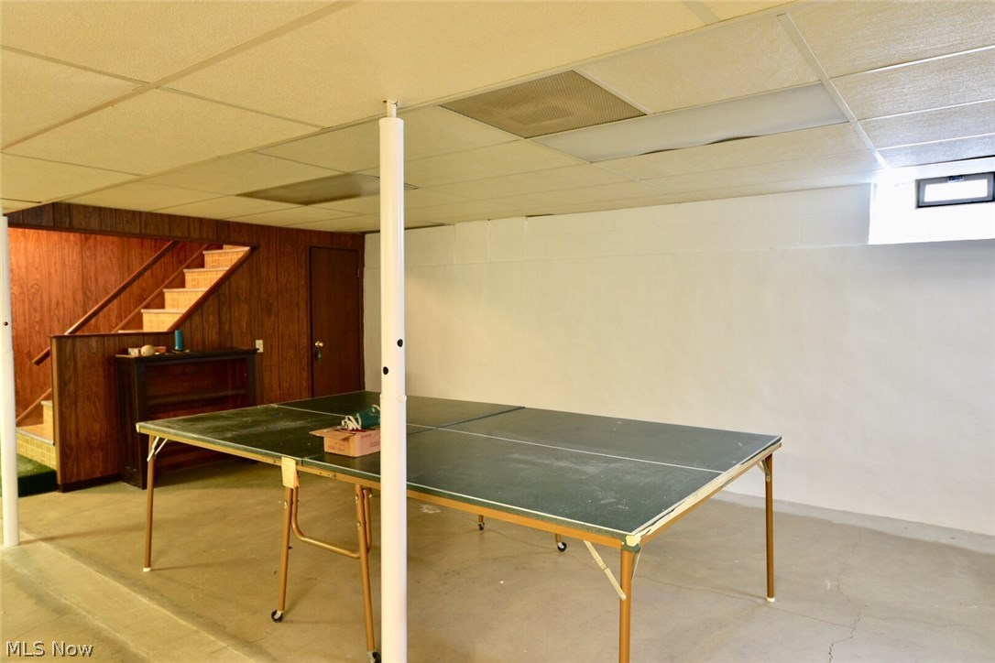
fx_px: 663
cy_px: 332
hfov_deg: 73.7
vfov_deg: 53.1
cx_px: 498
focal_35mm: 24
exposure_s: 1/1.6
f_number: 4
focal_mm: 24
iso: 100
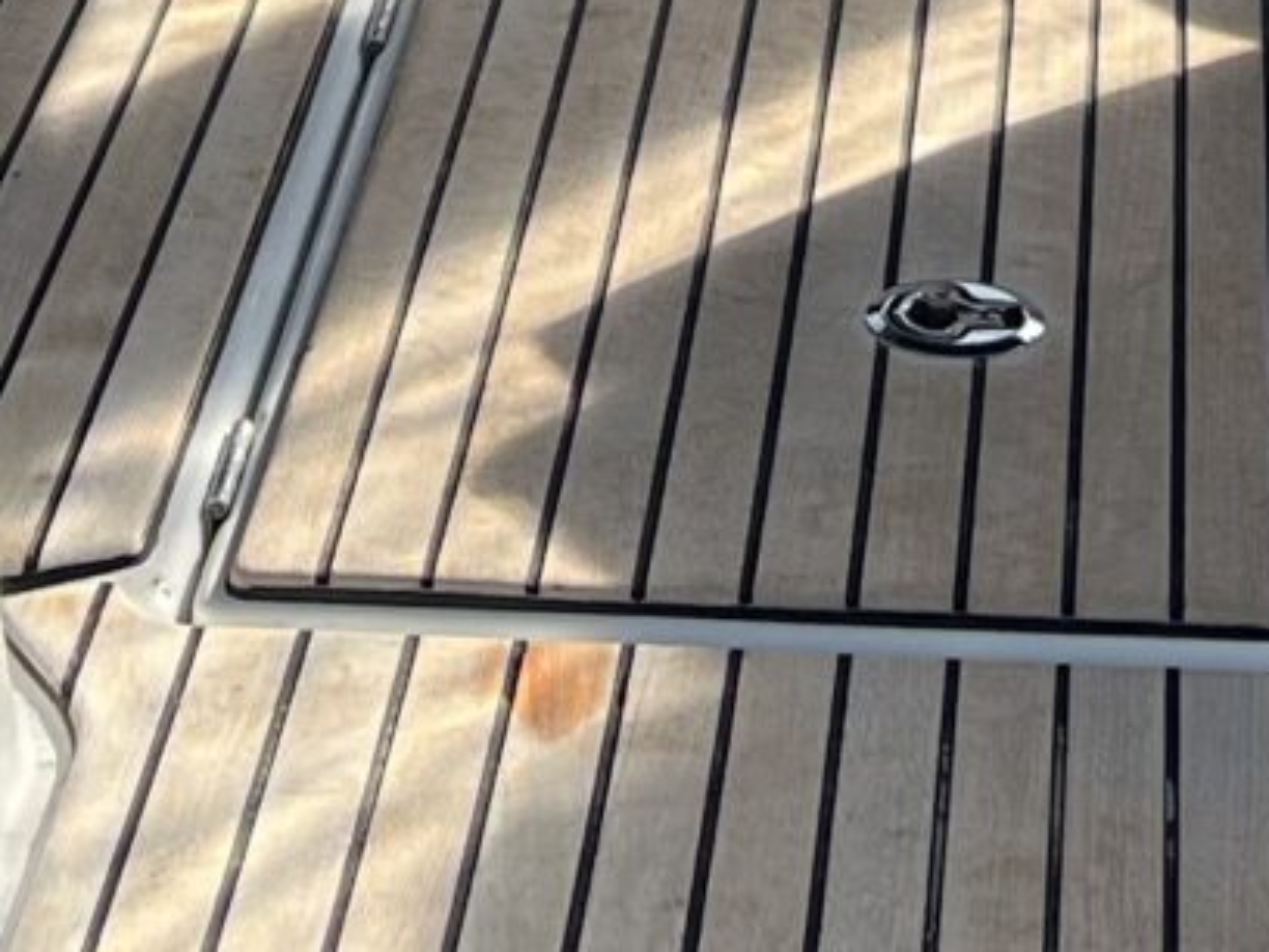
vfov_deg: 8.4
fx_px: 5975
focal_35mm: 163
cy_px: -1213
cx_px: 594
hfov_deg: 12.1
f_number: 1.5
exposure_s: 1/2841
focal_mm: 5.7
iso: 50
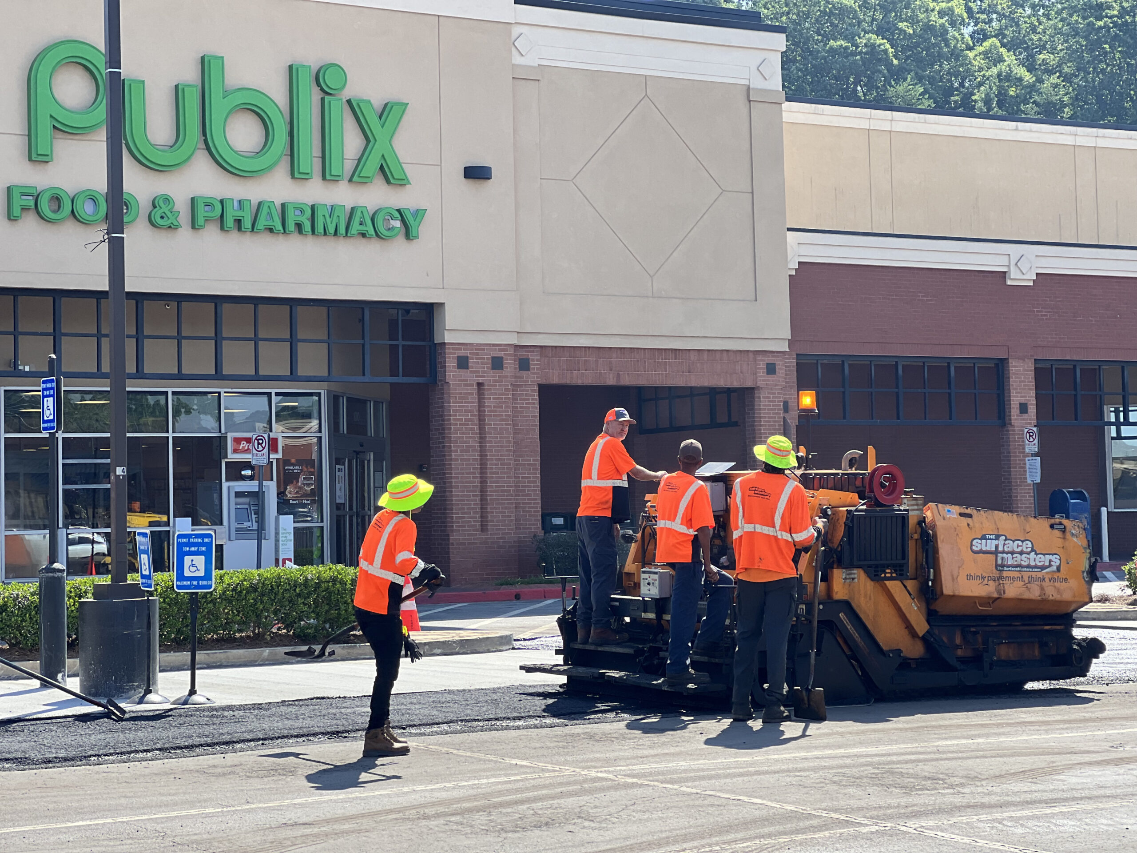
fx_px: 2529
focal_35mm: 77
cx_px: 568
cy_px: 426
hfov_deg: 25.3
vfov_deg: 19.1
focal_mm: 9
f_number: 2.8
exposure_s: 1/227
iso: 32
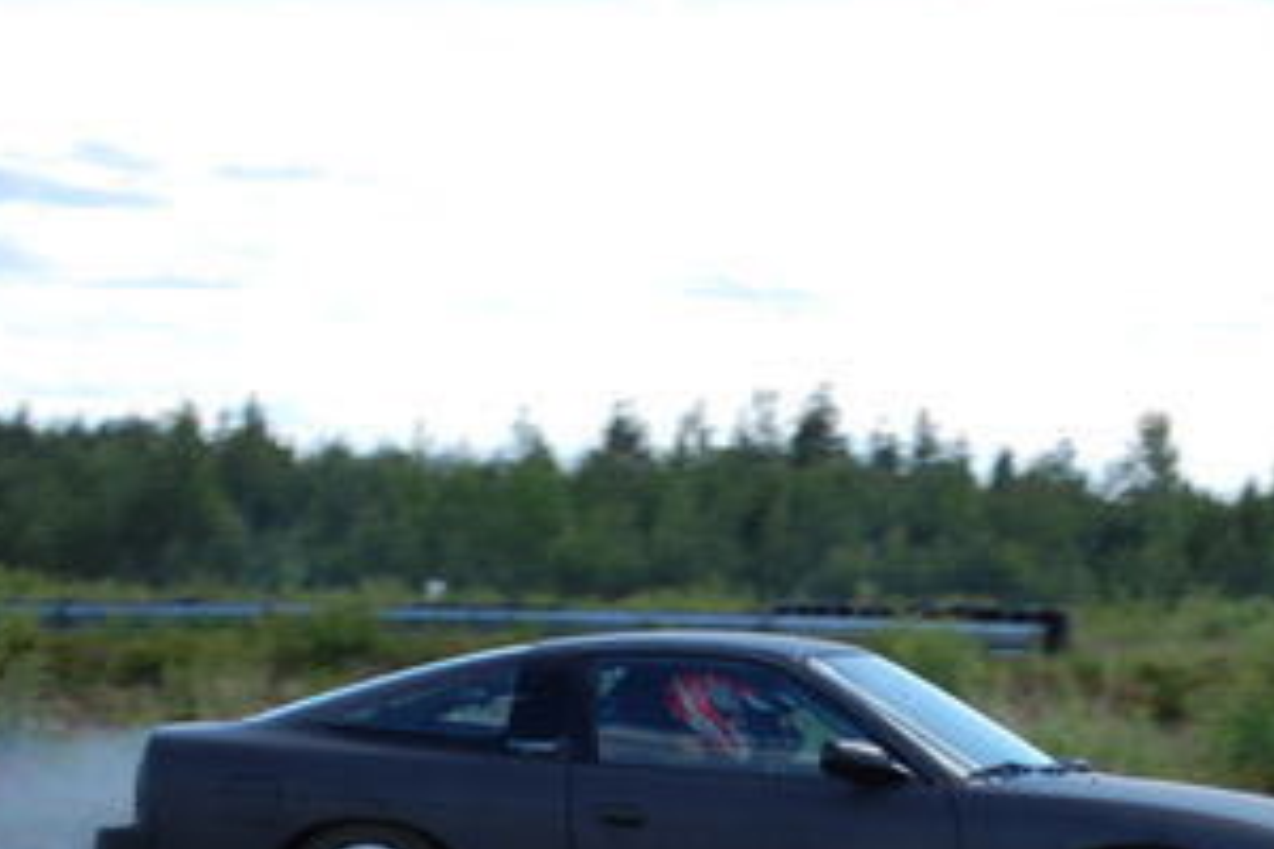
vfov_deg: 7.8
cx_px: 786
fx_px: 6230
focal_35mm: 176
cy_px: 853
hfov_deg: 11.7
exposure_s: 1/400
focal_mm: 55
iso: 200
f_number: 5.6
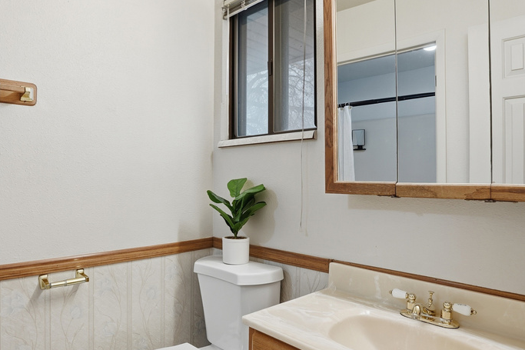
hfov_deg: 73.5
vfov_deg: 53.1
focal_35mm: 24
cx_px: 232
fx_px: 350
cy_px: 170
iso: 250
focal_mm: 16
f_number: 9
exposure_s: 1/80
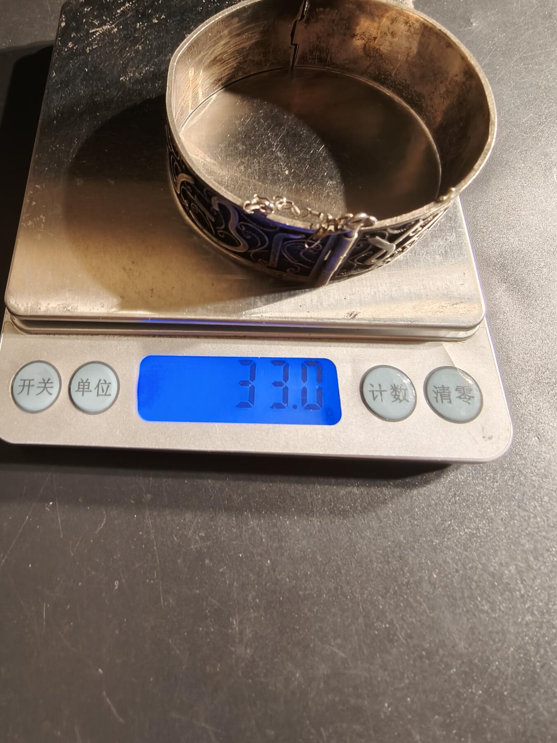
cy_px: 372
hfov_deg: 58.9
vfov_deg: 73.9
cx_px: 278
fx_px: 493
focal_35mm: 23
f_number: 2
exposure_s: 1/50
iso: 200
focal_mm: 2.32
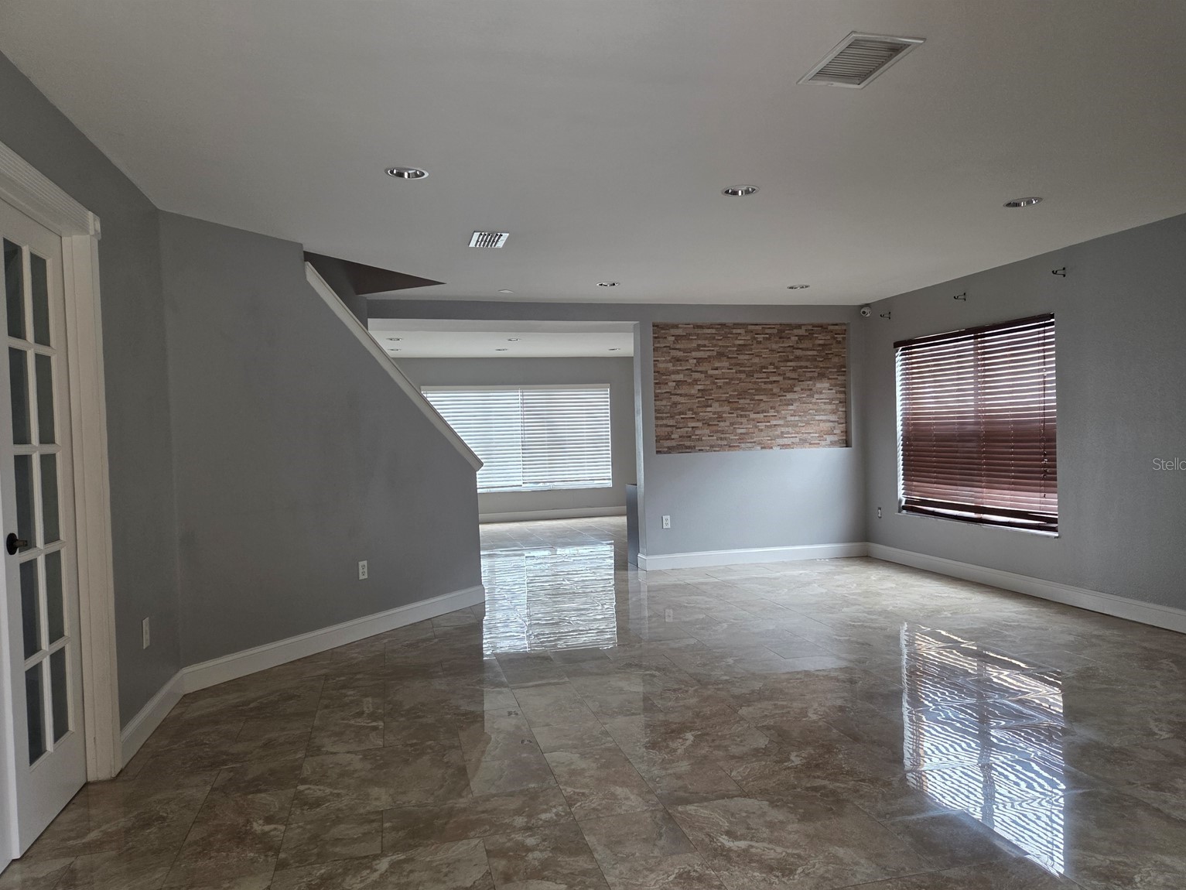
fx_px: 822
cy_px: 464
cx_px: 607
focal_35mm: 24
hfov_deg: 71.6
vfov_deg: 56.8
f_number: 1.8
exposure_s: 1/120
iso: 160
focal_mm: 5.4
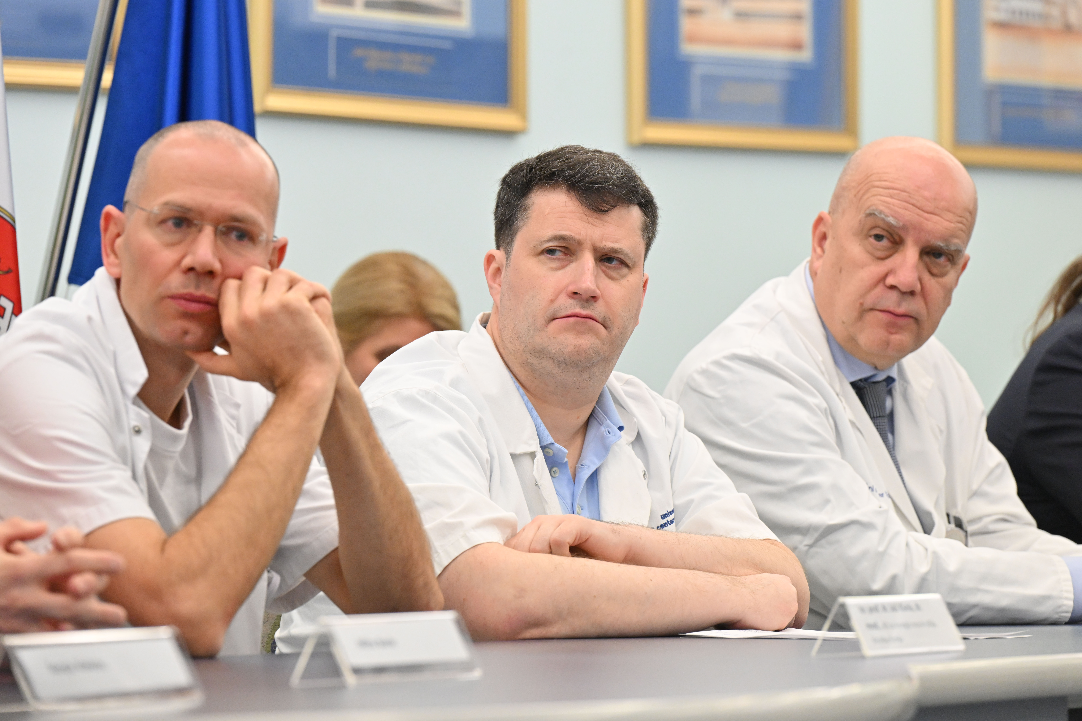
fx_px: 6011
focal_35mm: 200
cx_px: 541
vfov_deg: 6.9
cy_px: 360
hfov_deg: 10.3
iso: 3200
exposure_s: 1/200
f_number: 5.6
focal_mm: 200
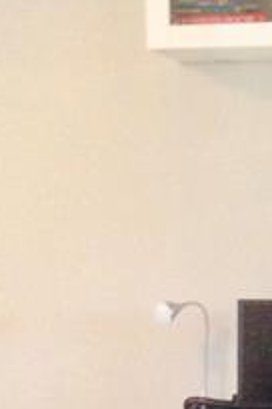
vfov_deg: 16.4
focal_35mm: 125
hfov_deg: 10.8
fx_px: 1417
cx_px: 307
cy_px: 269
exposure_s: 1/24
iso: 200
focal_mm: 3.3
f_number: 2.4
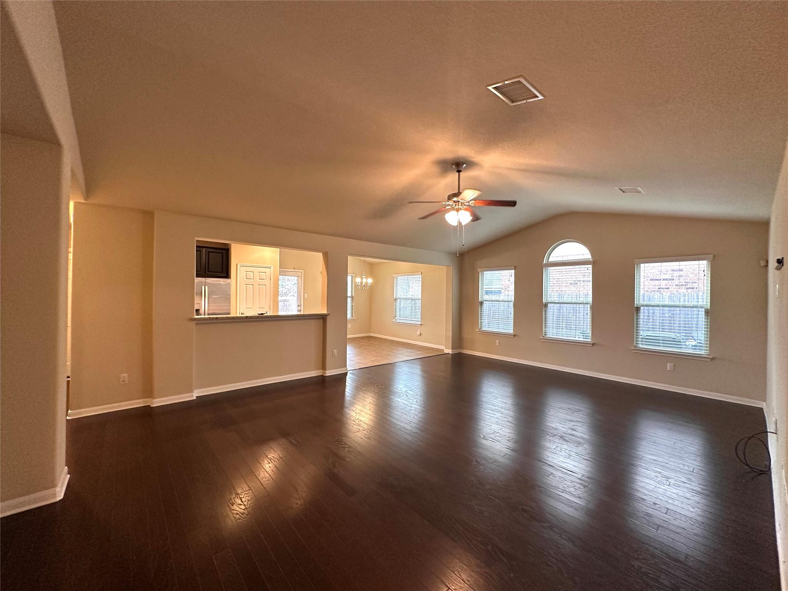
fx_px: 319
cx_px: 394
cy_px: 296
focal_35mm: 14
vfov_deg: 85.7
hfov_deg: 102.1
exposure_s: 1/60
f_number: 2.2
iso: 320
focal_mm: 2.22
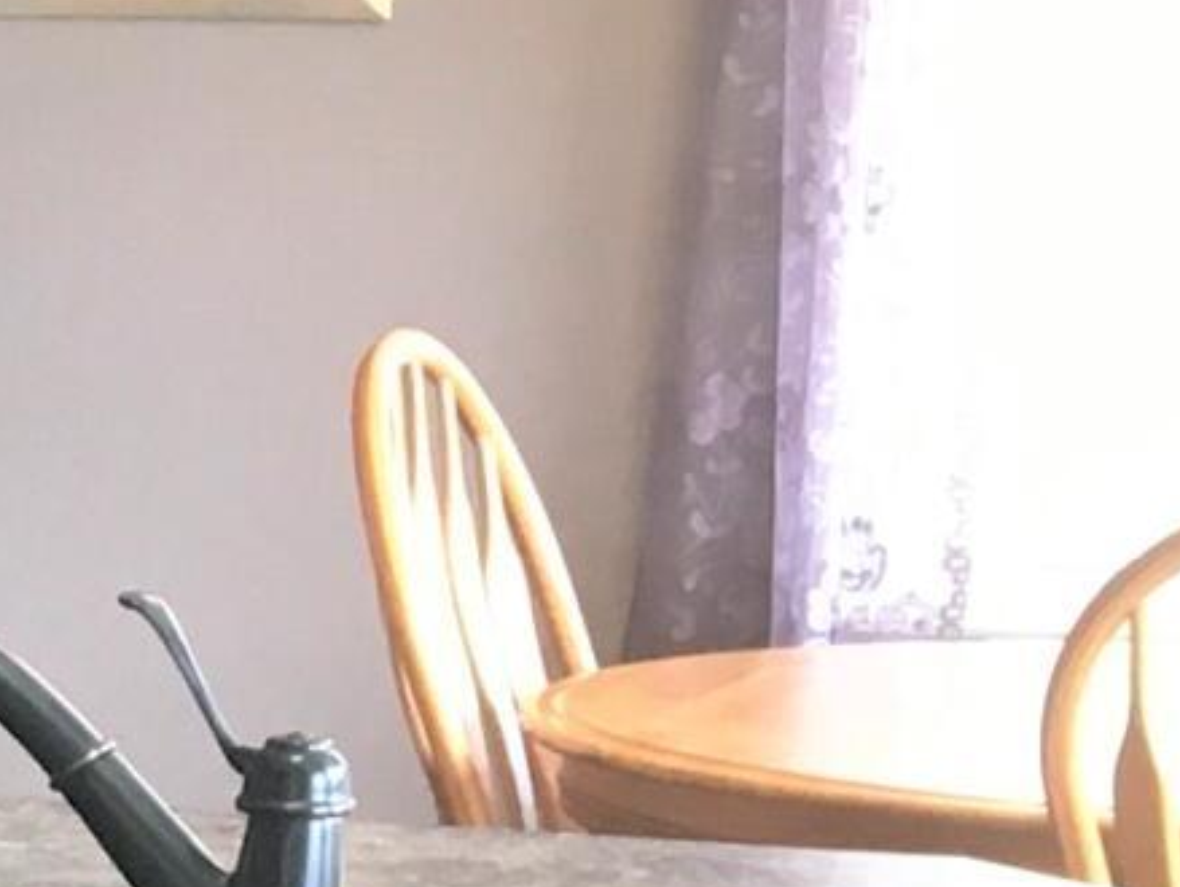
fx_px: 6755
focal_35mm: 198
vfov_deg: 7.4
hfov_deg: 8.6
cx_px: -2132
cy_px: 1153
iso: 50
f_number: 2.2
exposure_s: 1/30
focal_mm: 4.15
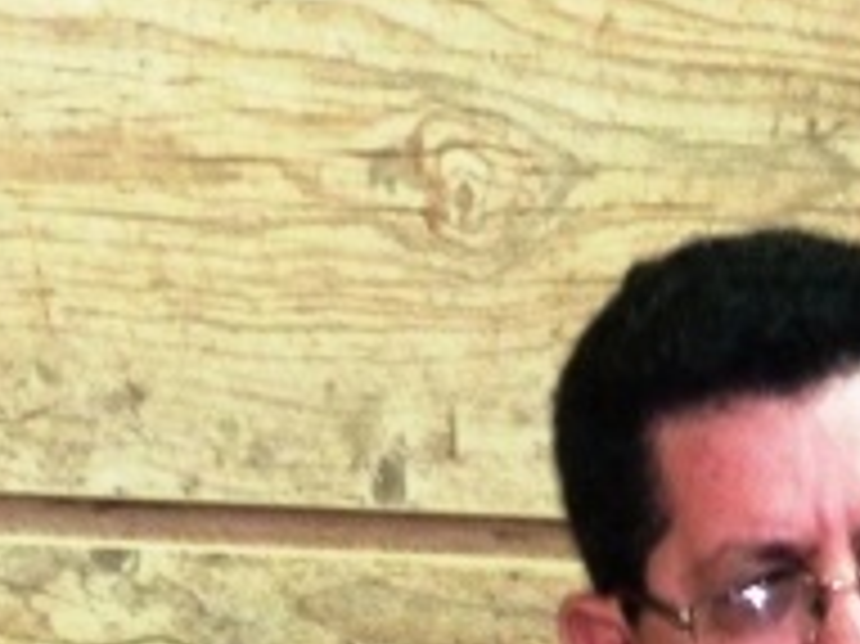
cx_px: 846
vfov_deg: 1.2
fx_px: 29869
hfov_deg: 1.6
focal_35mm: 1203
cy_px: 986
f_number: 2.8
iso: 400
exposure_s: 1/15
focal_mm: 64.6
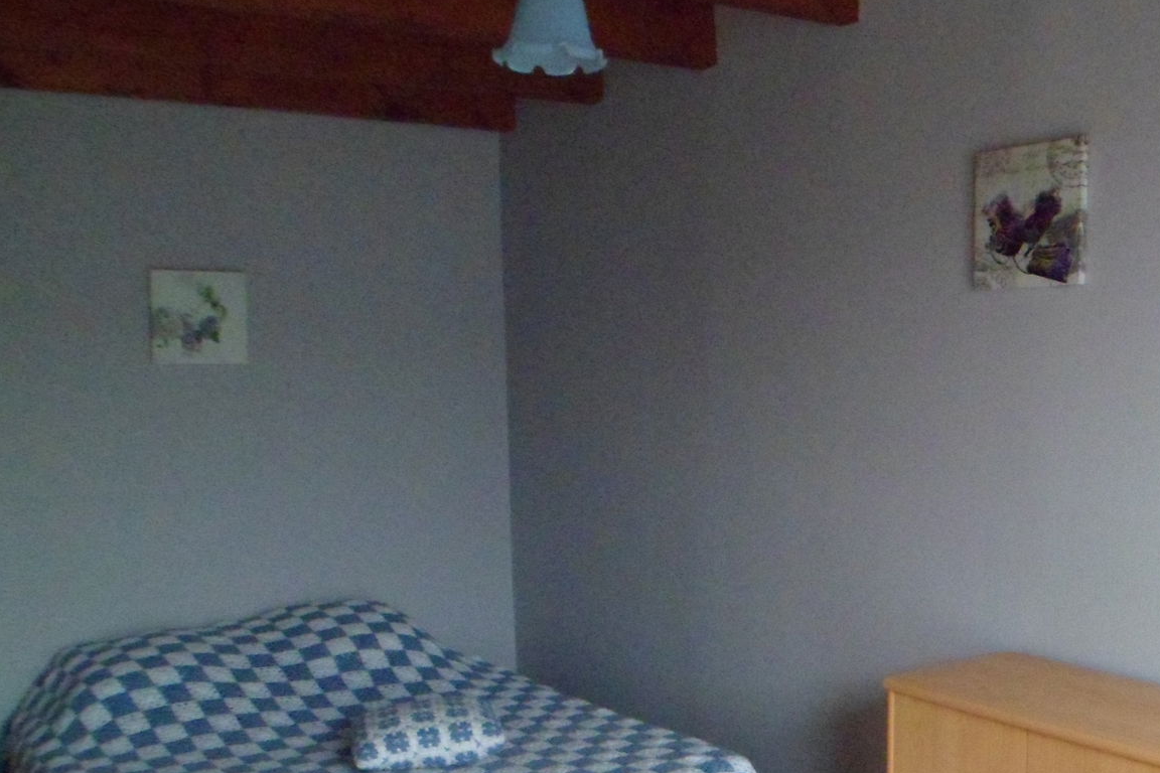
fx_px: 1257
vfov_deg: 33.6
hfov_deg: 48.9
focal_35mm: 39
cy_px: 567
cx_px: 755
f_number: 3.3
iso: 640
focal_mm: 4.9
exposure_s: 1/15
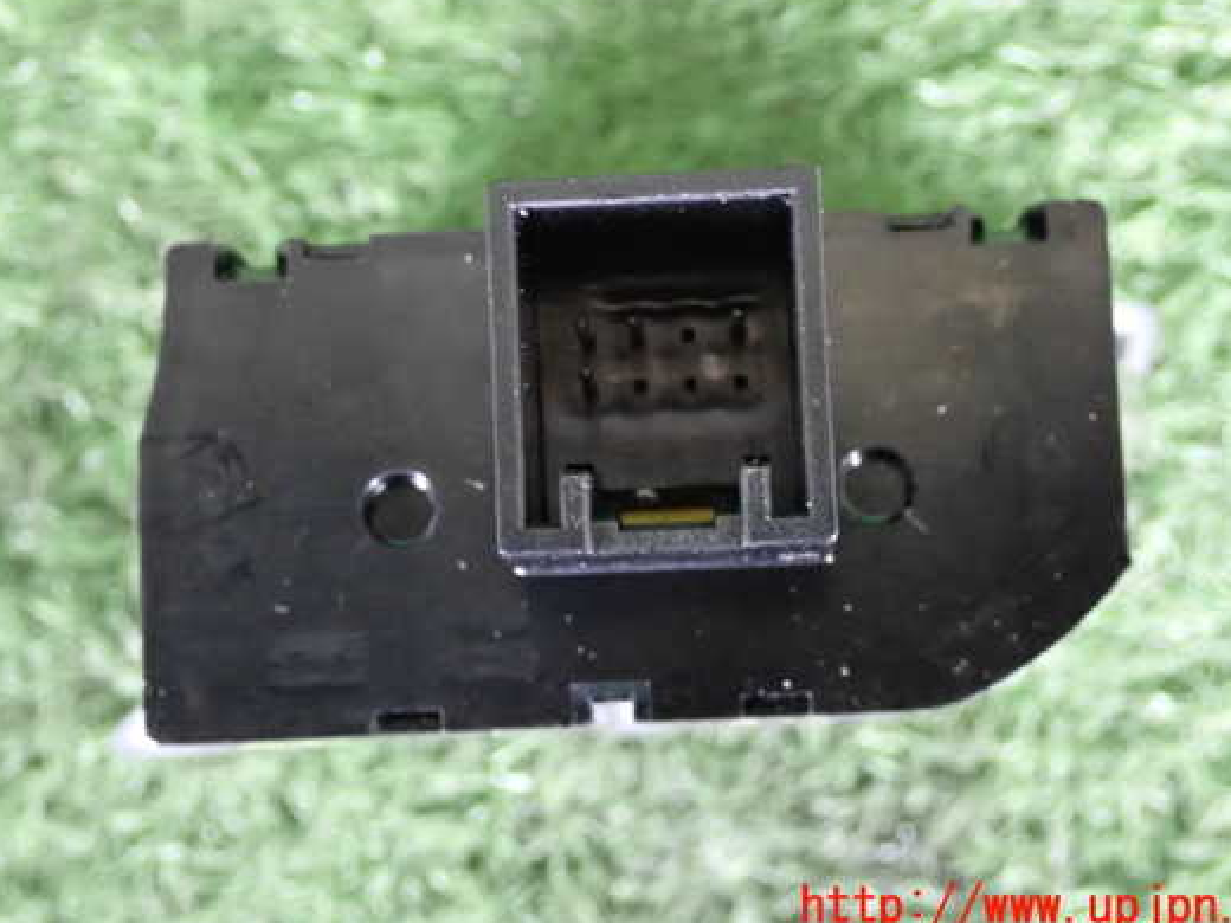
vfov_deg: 18.0
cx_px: 625
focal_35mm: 82
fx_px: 2916
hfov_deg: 23.8
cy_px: 405
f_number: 3.9
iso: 2500
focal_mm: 12.73
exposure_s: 1/30
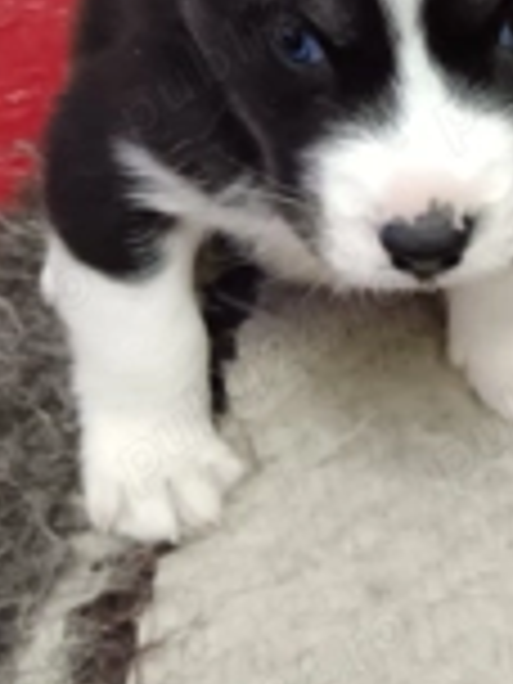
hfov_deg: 20.5
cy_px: 104
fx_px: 1403
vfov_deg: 26.7
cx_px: 418
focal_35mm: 71
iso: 5122
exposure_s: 1/20
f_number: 1.9
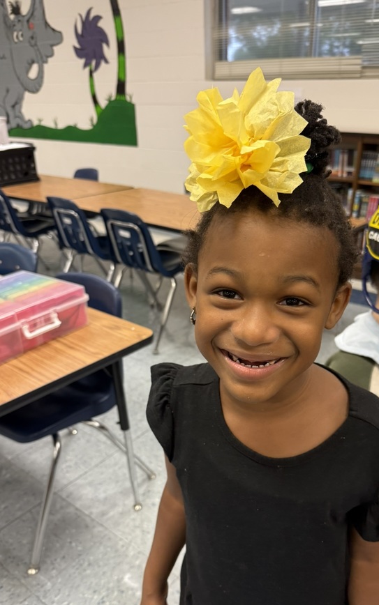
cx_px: 223
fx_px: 495
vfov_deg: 62.6
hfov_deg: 41.7
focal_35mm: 30
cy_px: 346
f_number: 1.78
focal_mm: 6.76
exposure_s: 1/60
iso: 200
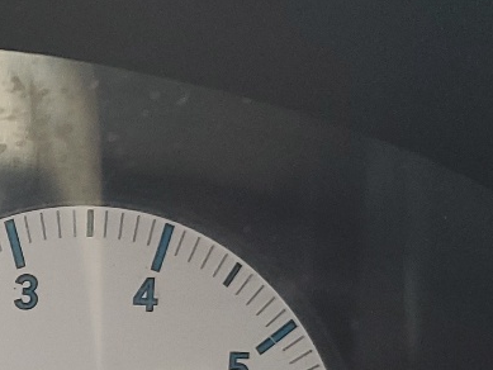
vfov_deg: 13.3
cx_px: -309
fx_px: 1524
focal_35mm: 107
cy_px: 483
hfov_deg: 16.3
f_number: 1.5
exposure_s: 1/120
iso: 91
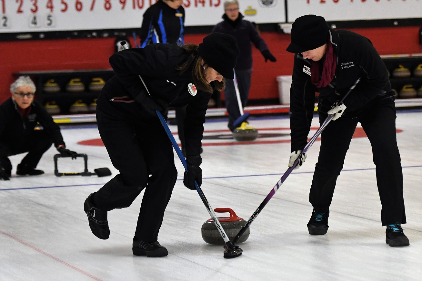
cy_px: 140
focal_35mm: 123
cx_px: 211
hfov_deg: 16.7
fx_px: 1442
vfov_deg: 11.1
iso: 3200
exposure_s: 1/1000
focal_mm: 82
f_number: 2.8
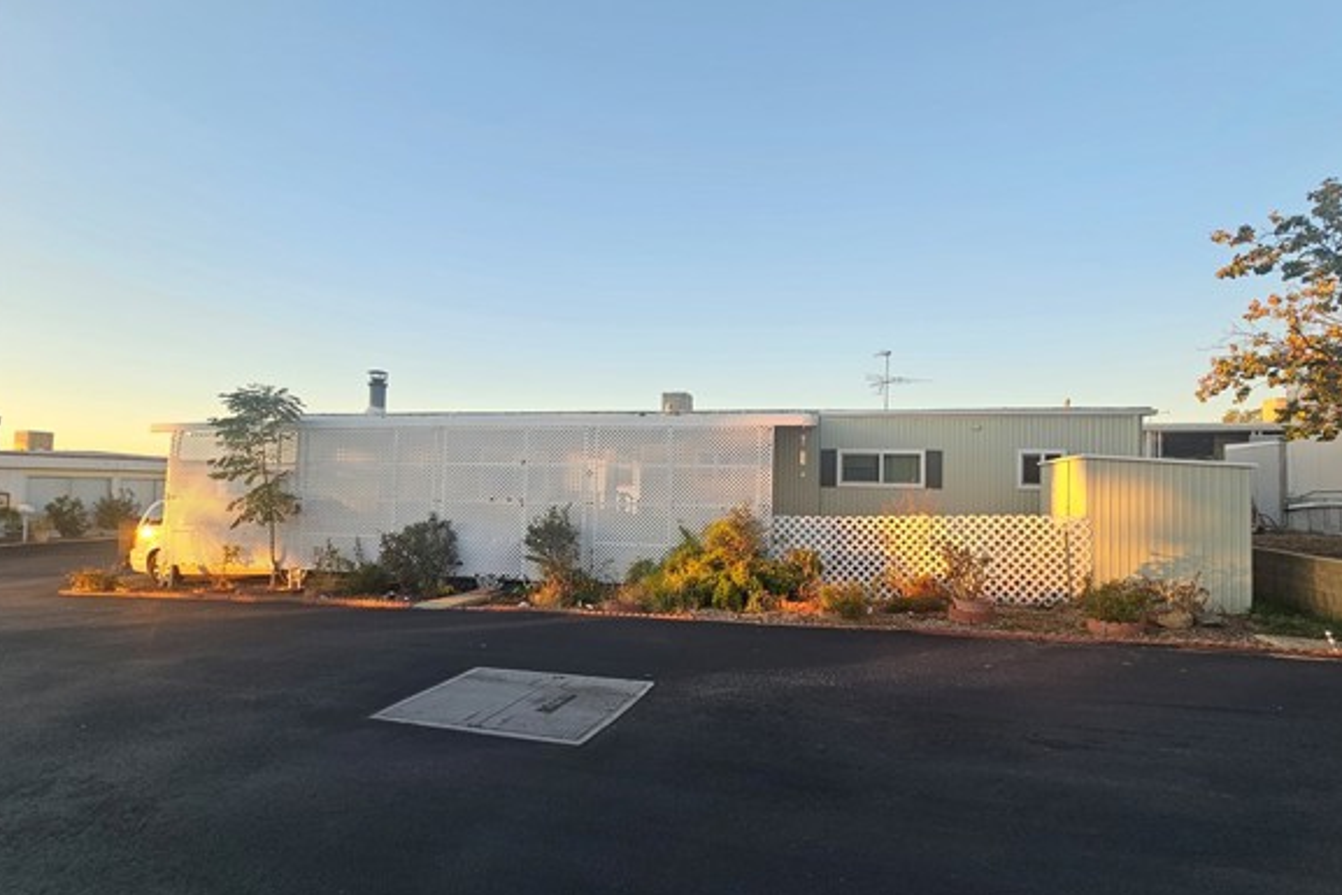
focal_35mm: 15
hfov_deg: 100.1
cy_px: 463
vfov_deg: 77.3
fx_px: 559
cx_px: 728
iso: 50
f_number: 2.2
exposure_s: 1/208
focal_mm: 2.2
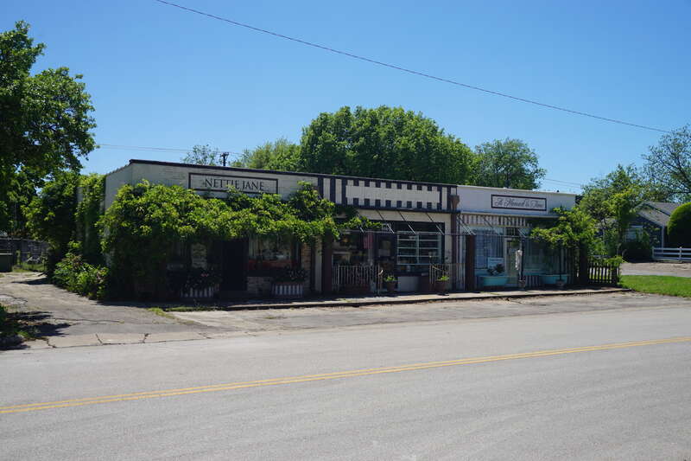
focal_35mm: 36
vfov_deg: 36.9
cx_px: 346
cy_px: 230
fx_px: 691
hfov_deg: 53.1
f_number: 11
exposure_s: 1/160
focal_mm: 24
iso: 100
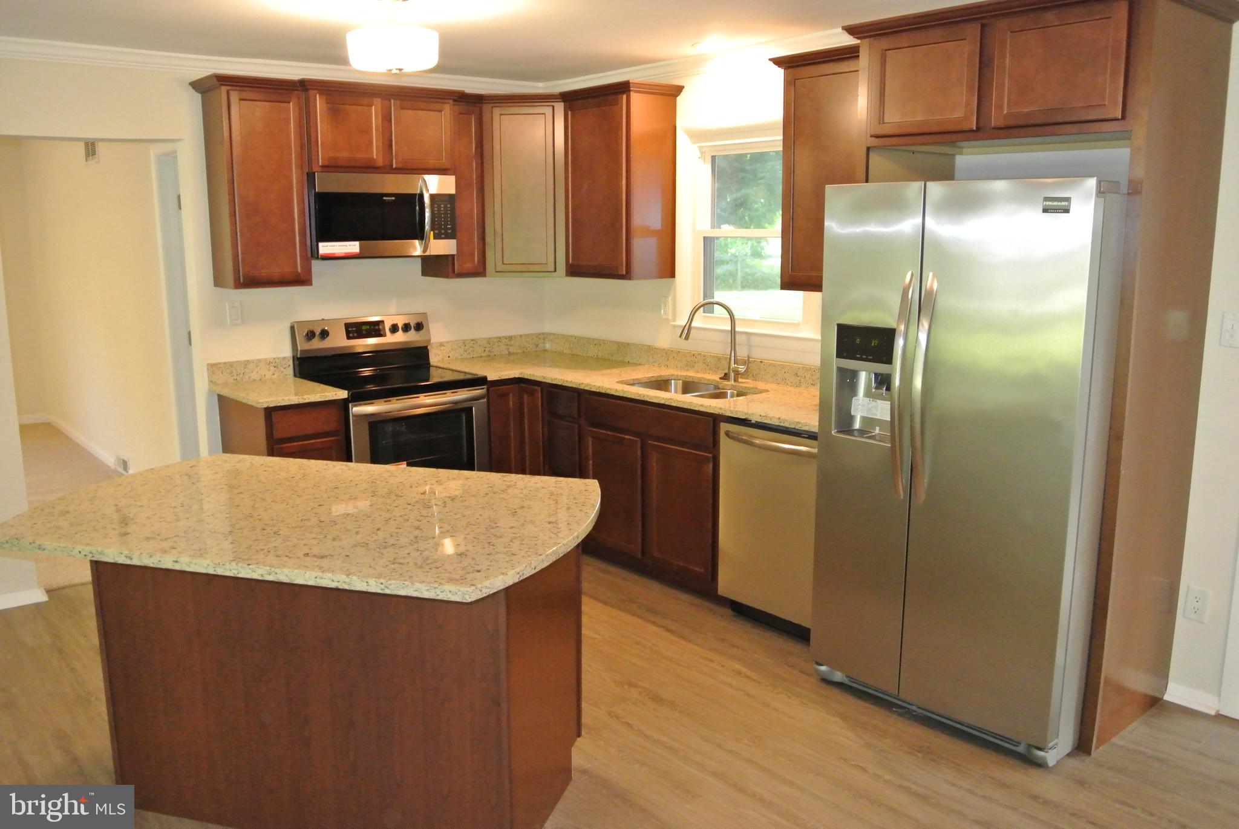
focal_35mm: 29
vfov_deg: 45.1
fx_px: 999
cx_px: 620
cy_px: 414
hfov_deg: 63.6
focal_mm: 11
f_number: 3.5
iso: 1800
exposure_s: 1/60
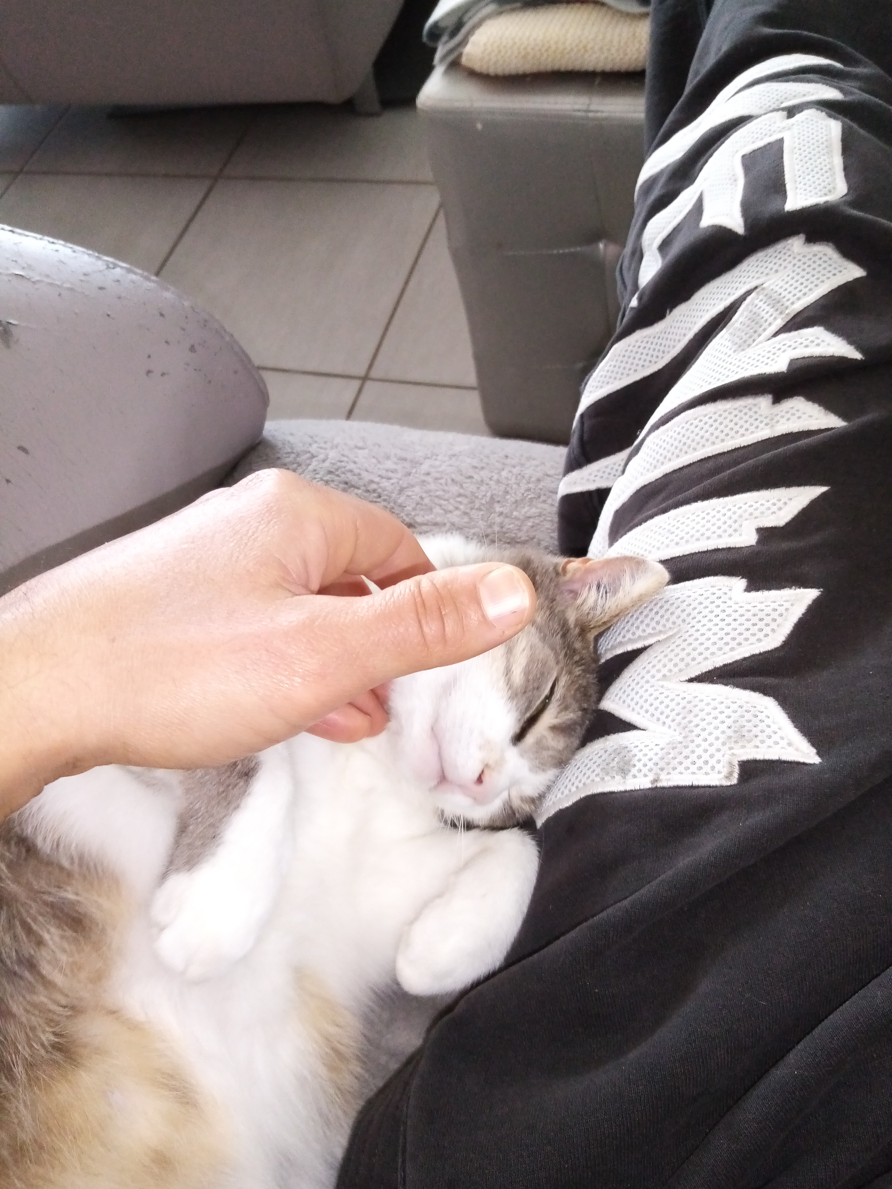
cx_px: 446
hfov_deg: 53.1
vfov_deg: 67.3
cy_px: 594
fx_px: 893
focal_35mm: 26
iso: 458
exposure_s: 1/25
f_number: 1.8
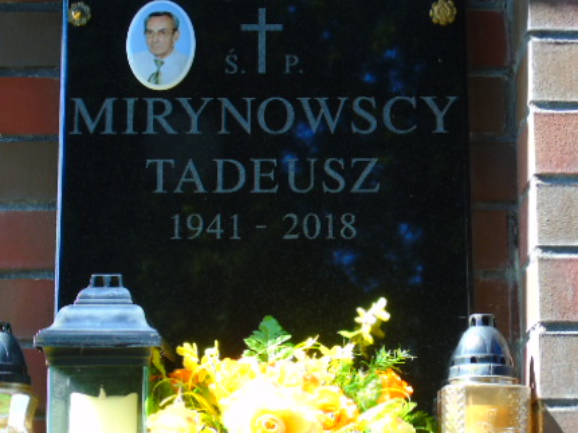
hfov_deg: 21.3
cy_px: 229
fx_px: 1536
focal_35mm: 92
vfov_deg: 16.1
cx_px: 275
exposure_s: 1/80
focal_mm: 11
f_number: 4.5
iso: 80
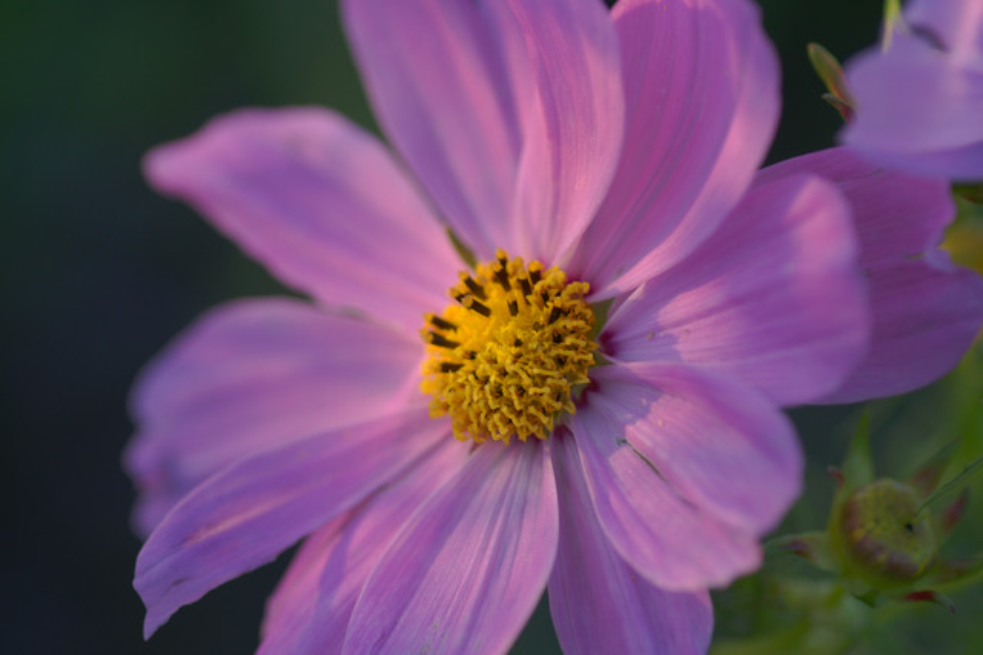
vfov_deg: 9.1
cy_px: 328
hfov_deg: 13.7
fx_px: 4094
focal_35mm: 150
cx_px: 492
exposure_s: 1/60
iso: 100
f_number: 3.5
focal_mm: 100
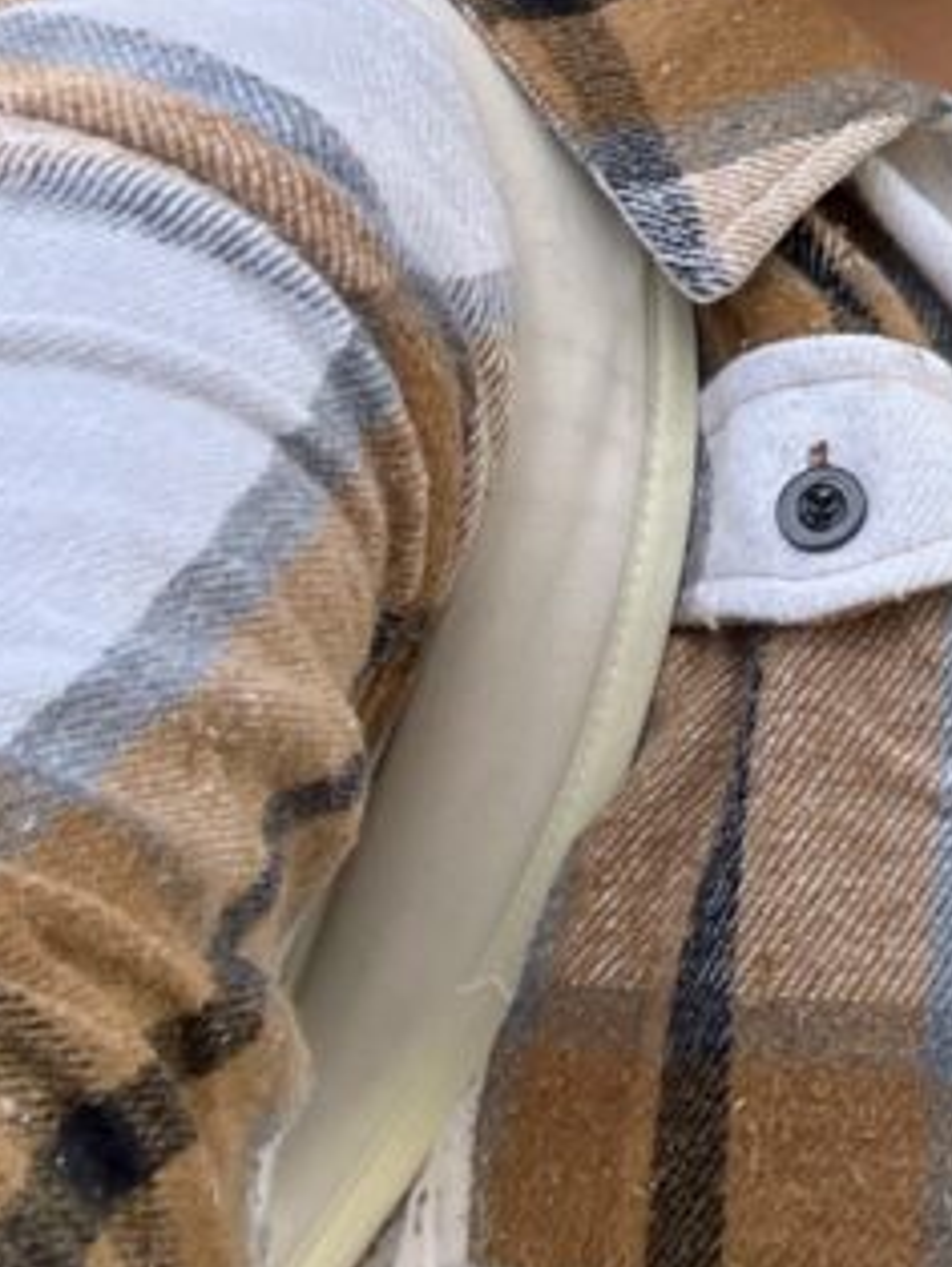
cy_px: -436
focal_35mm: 75
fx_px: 2746
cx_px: 1521
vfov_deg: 22.8
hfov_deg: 17.3
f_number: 2.2
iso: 32
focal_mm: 2.71
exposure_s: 1/190
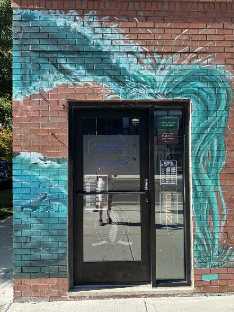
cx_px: 117
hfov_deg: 56.8
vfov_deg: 71.6
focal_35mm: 24
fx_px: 216
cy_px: 156
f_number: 1.78
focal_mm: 6.86
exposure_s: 1/1412
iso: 80
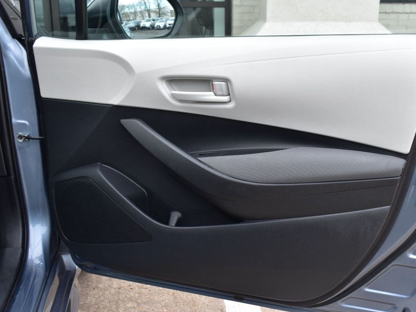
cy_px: 158
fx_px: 535
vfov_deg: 32.5
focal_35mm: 45
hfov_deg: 42.4
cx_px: 236
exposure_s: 1/60
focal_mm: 27
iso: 400
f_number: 8
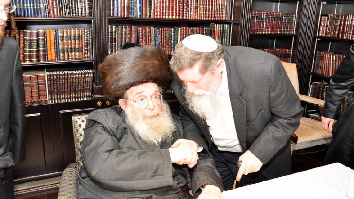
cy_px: 94
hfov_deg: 58.7
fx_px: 315
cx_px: 176
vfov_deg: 35.1
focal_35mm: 34
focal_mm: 21
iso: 400
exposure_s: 1/60
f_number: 5
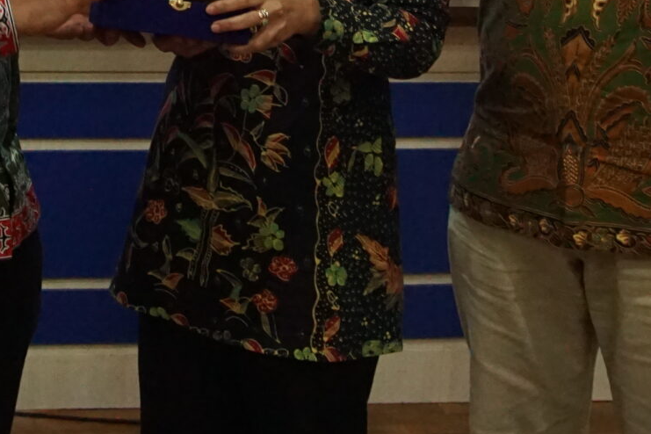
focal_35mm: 114
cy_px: -297
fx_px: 2061
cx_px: 150
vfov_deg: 11.3
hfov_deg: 17.8
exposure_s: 1/100
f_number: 5.6
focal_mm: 22
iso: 3200
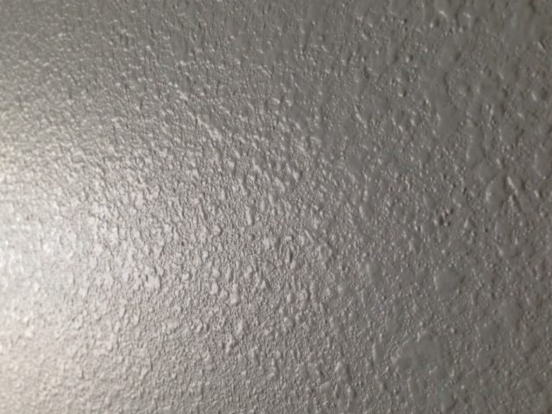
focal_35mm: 39
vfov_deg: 36.8
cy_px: 220
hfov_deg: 47.8
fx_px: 622
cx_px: 240
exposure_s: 1/30
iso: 64
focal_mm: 4.12
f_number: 2.4
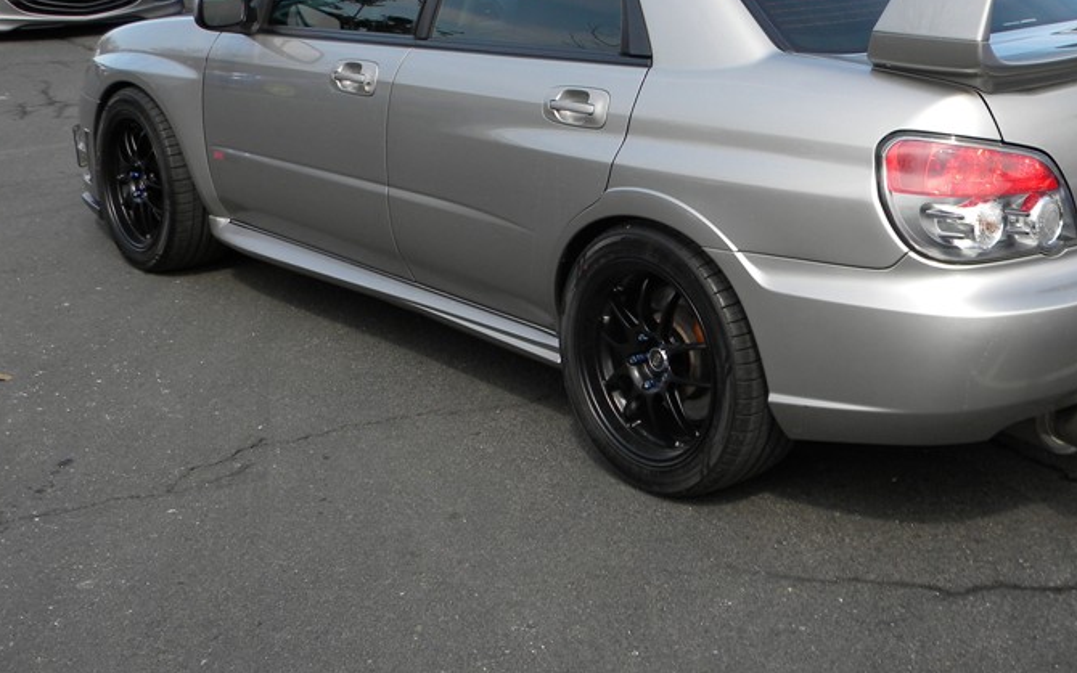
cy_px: 245
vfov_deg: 23.9
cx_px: 714
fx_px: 1585
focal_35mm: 54
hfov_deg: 37.1
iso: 80
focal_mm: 6.4
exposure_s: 1/370
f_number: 3.7
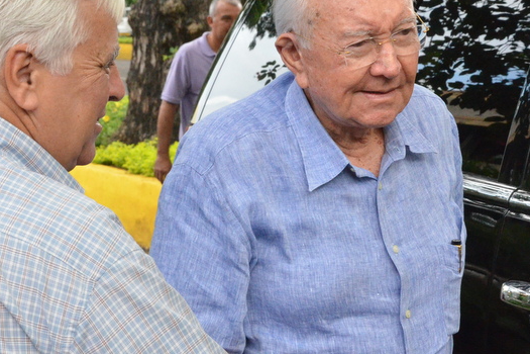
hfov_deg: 17.9
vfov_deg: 12.0
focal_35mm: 114
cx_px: 206
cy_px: 172
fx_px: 1678
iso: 5000
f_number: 14
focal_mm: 50
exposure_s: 1/800
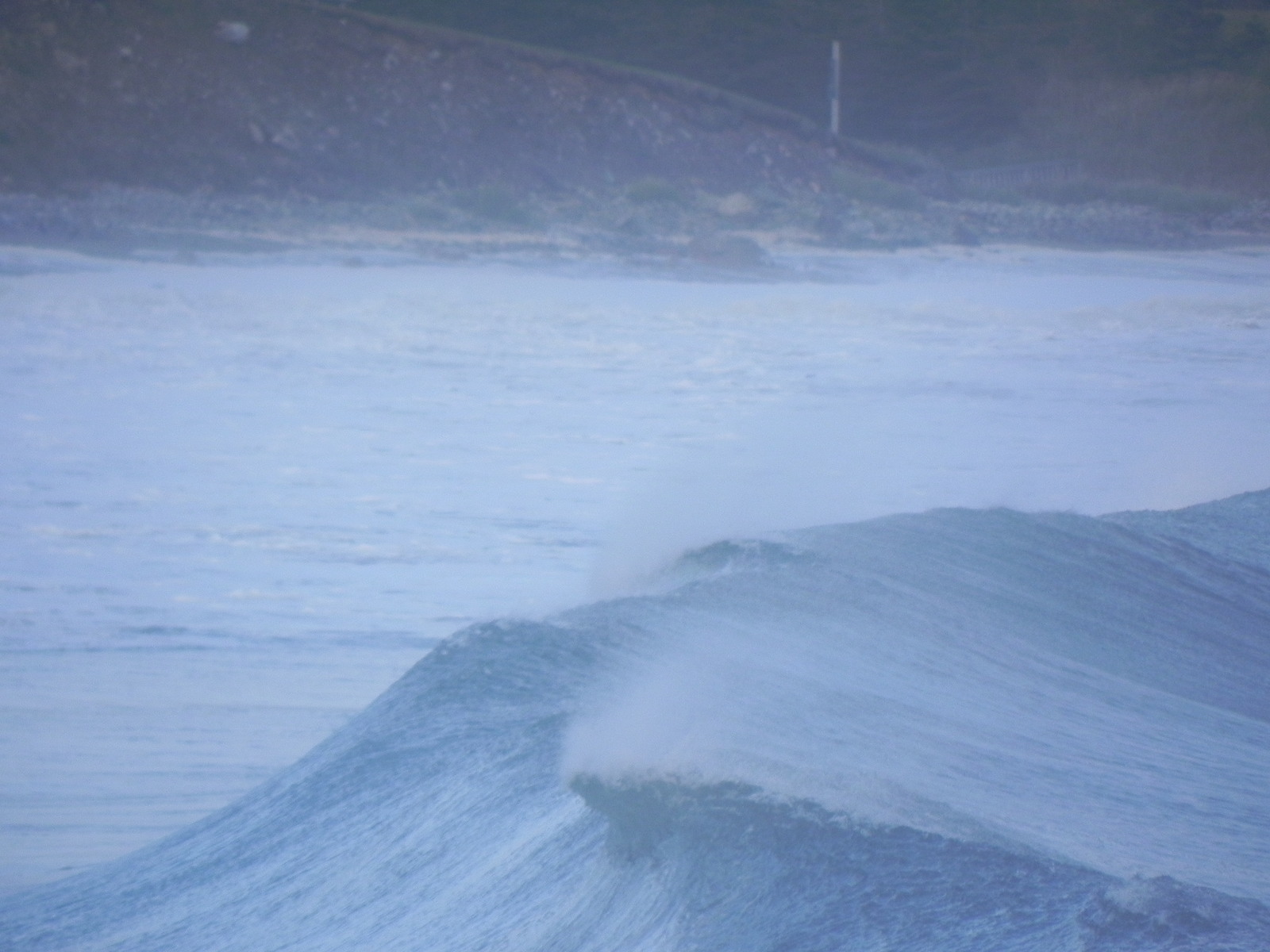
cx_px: 635
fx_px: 24875
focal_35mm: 678
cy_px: 476
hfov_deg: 2.9
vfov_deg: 2.2
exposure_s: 1/450
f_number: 5
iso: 160
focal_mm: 120
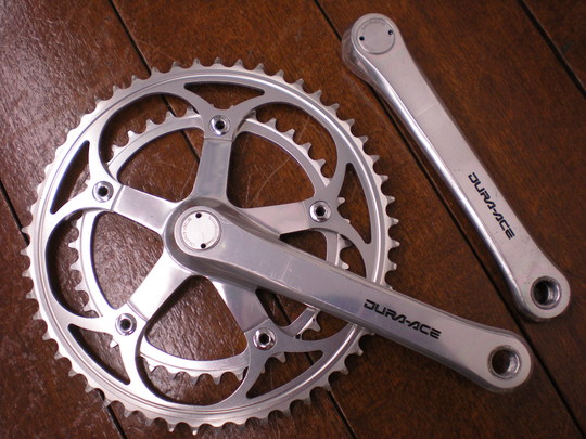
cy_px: 220
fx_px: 643
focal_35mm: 38
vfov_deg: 37.7
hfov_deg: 49.0
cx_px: 293
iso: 147
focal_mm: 6.3
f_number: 3.1
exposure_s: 1/59.8
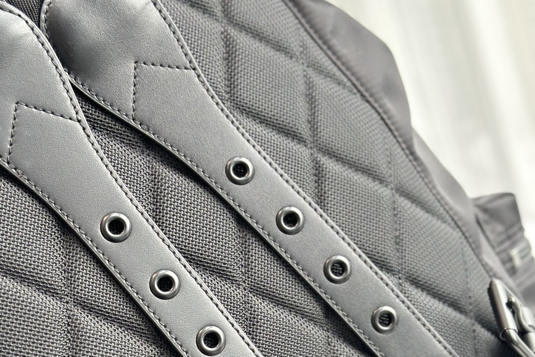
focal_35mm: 67
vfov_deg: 20.1
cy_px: 290
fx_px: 995
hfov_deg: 30.1
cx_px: 268
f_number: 1.78
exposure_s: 1/118
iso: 125
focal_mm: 6.86
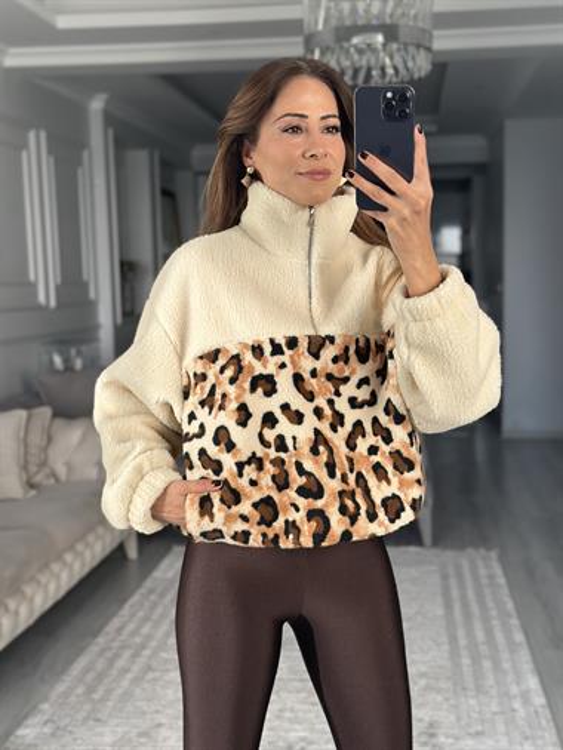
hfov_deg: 30.3
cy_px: 375
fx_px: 1040
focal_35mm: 48
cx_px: 282
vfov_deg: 39.6
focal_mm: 6.86
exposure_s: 1/236
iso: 80
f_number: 1.78
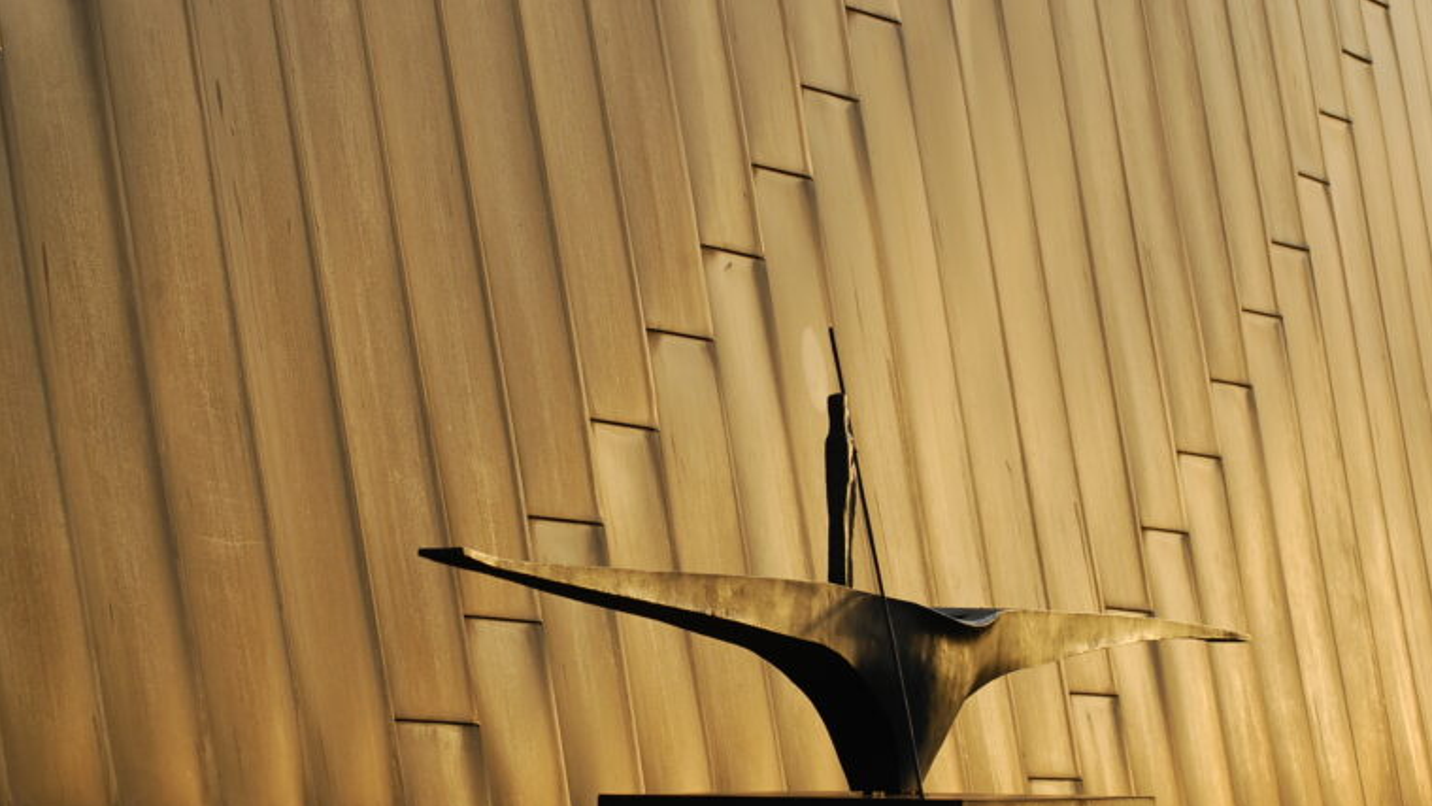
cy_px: 455
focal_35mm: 207
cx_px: 721
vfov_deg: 5.9
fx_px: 7860
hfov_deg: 10.4
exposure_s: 1/125
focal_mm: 130
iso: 200
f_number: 8
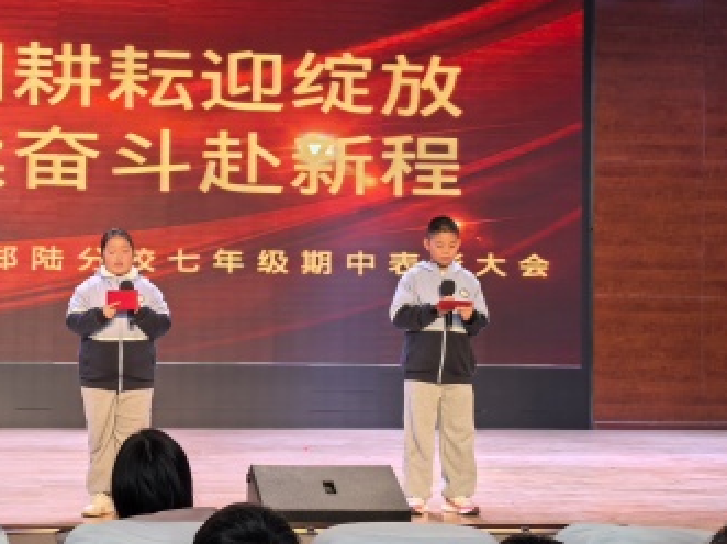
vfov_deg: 18.9
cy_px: 268
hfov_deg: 24.8
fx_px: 1638
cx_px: 189
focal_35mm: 78
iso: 50
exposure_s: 1/100
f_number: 2
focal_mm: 5.75
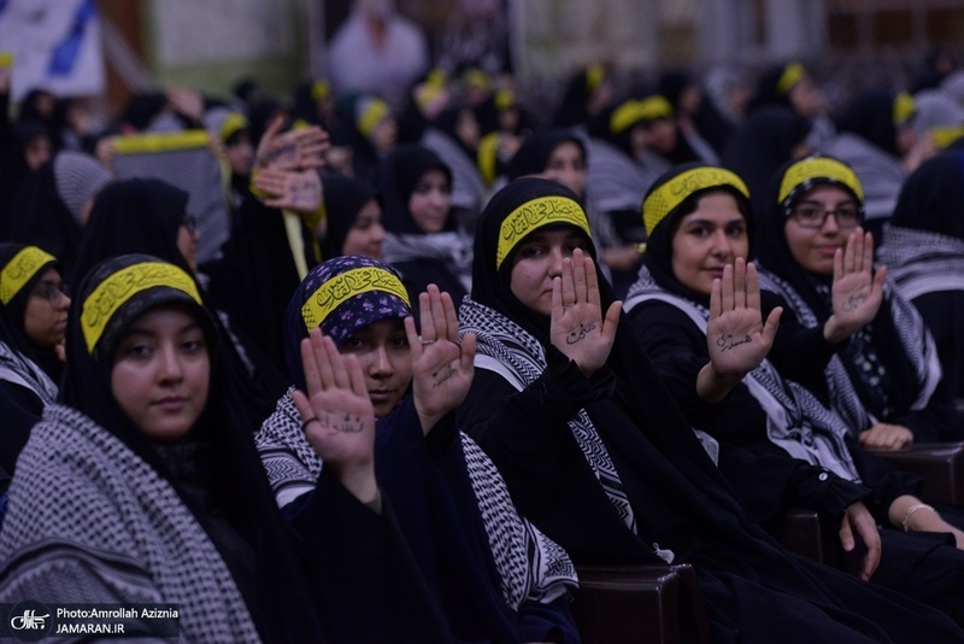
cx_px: 482
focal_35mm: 125
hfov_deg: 16.4
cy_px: 322
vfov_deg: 11.0
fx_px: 3348
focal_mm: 125
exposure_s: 1/100
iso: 2500
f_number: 4.5
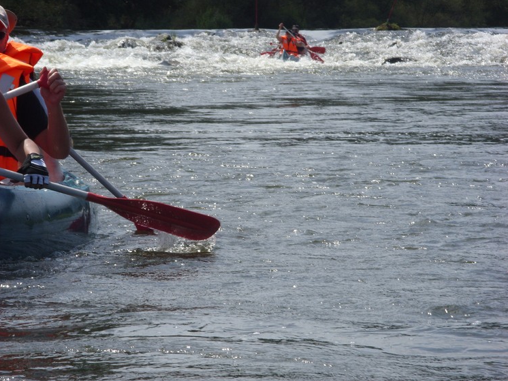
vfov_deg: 7.8
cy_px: 190
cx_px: 253
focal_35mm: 191
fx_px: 2802
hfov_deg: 10.4
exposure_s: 1/209
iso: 50
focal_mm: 31.5
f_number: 8
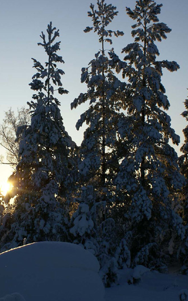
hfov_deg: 21.5
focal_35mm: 60
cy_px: 150
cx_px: 58
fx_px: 492
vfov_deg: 34.0
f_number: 9
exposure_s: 1/320
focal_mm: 26
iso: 100
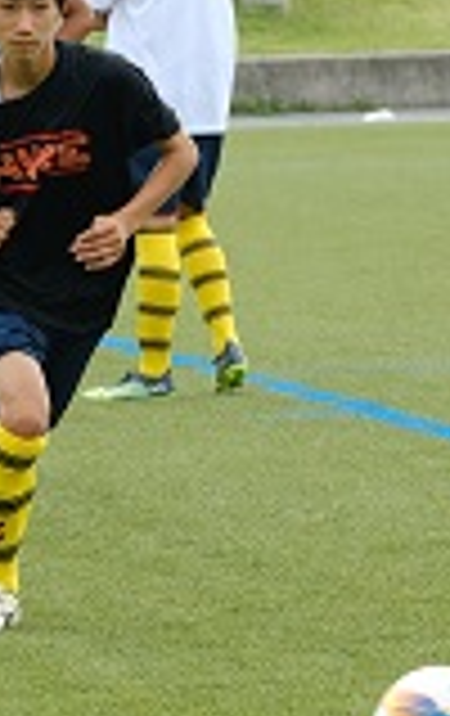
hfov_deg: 2.7
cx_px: 180
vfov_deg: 4.3
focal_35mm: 486
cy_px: 187
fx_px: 9494
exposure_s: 1/500
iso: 800
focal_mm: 101.6
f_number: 5.6
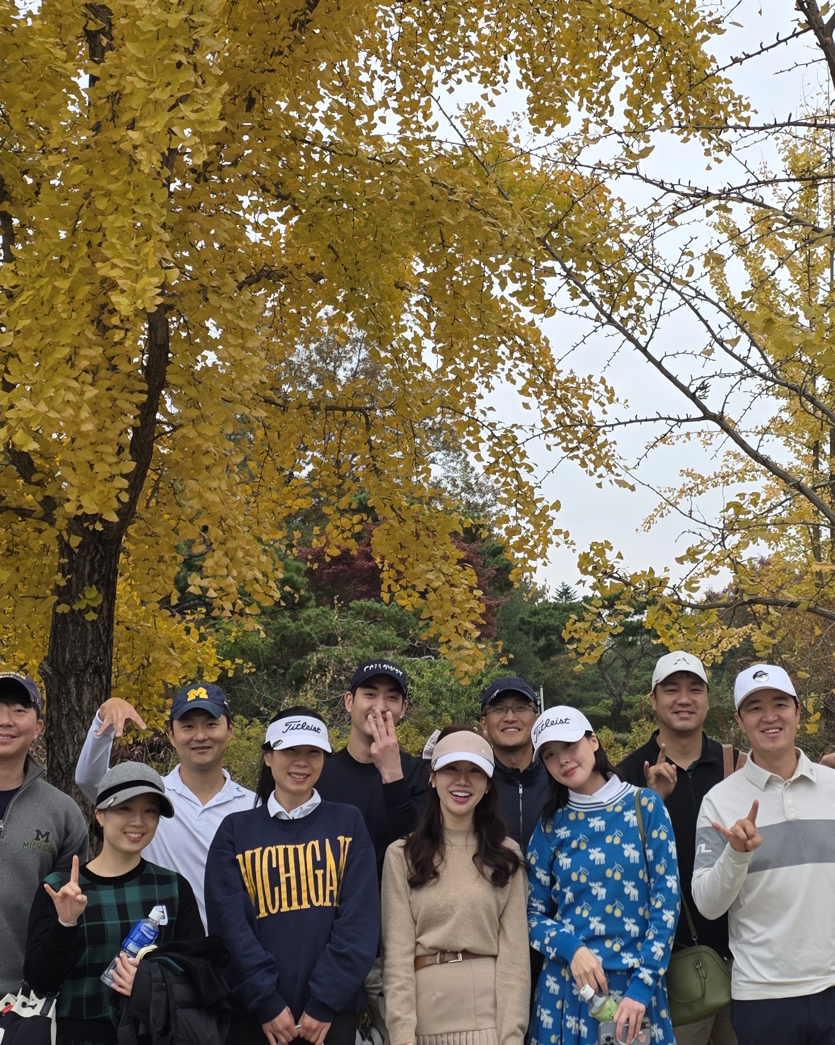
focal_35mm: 54
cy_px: 559
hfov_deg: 28.0
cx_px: 520
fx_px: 1668
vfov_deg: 34.7
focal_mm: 6.25
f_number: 1.7
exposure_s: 1/2558
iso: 80
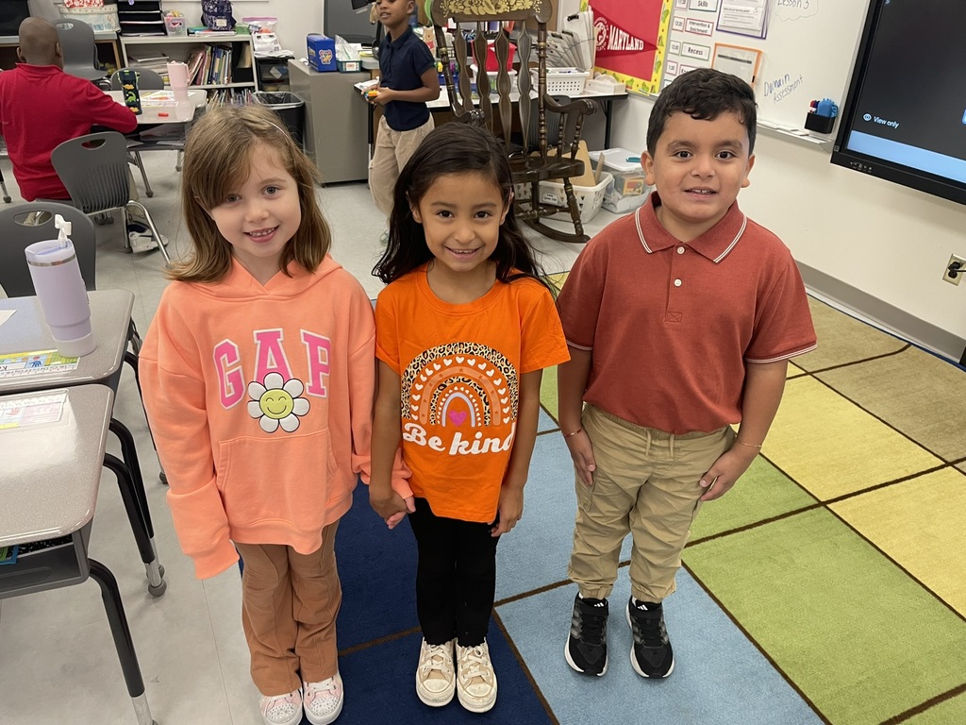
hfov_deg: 67.3
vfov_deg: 53.1
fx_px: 726
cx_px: 483
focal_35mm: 26
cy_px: 362
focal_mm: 4.2
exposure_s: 1/60
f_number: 1.6
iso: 100
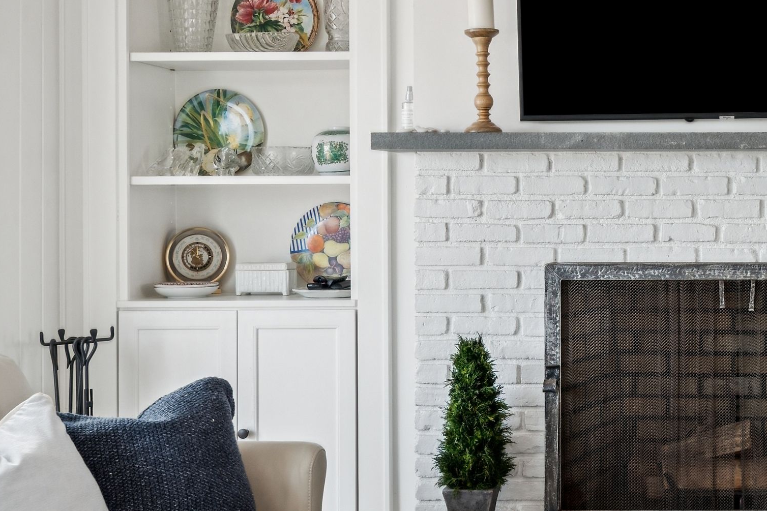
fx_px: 1342
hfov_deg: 30.0
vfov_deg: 21.5
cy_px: 217
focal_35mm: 63
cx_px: 745
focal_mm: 19
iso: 200
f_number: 8
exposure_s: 1/40
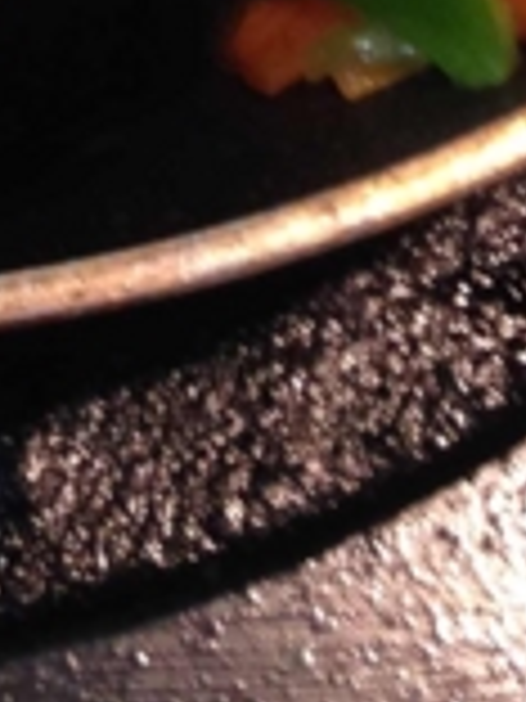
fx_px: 3424
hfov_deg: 8.6
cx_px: -202
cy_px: -864
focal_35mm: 169
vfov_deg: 10.4
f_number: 2.4
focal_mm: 4.12
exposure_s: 1/20
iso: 125
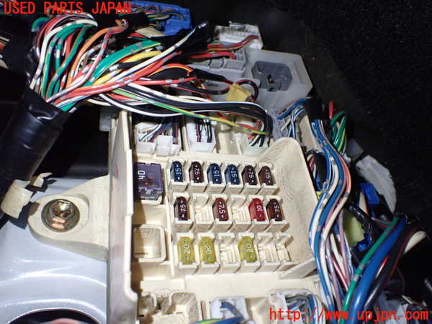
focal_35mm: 30
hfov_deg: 60.0
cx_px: 216
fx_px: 374
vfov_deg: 46.8
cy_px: 162
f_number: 2.3
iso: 800
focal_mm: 5.4
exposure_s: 1/100
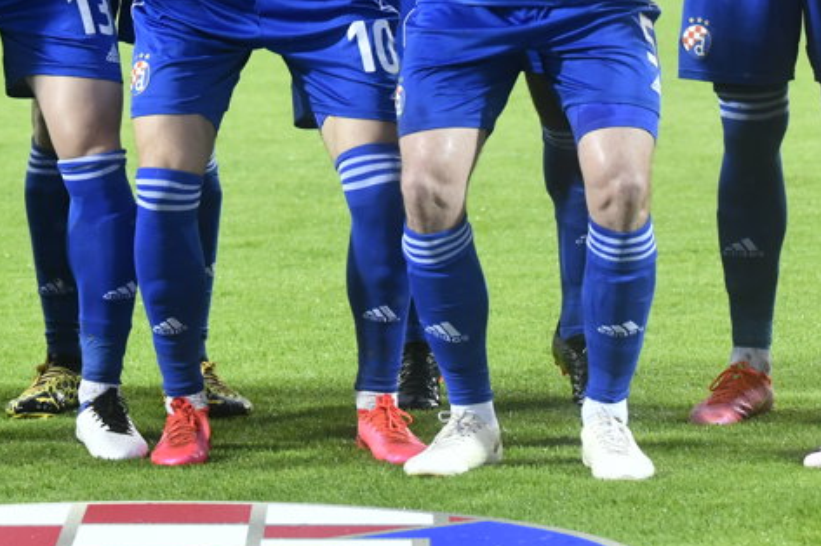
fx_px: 5333
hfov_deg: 8.8
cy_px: -29
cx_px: 226
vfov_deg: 5.8
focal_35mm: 234
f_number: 4
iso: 1250
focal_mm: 92
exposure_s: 1/1000
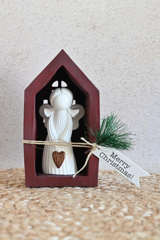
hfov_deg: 22.6
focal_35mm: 60
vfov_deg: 33.4
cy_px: 120
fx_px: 400
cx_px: 80
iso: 1000
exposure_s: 1/50
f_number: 5.6
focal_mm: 40
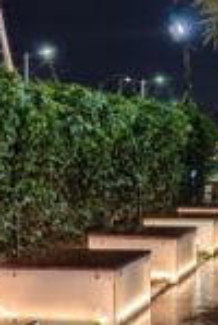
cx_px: 276
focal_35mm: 79
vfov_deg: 25.6
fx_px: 714
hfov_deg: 16.5
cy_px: 177
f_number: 1.65
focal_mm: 4.75
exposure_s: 1/14
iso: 2500
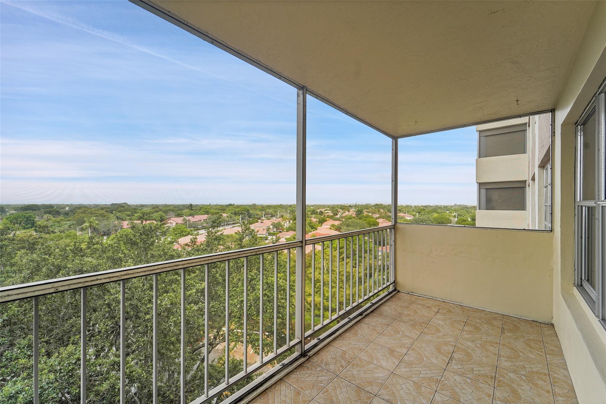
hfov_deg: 104.3
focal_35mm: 14
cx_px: 303
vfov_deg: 81.2
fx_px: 236
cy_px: 202
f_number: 8
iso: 400
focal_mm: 14
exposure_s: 1/250
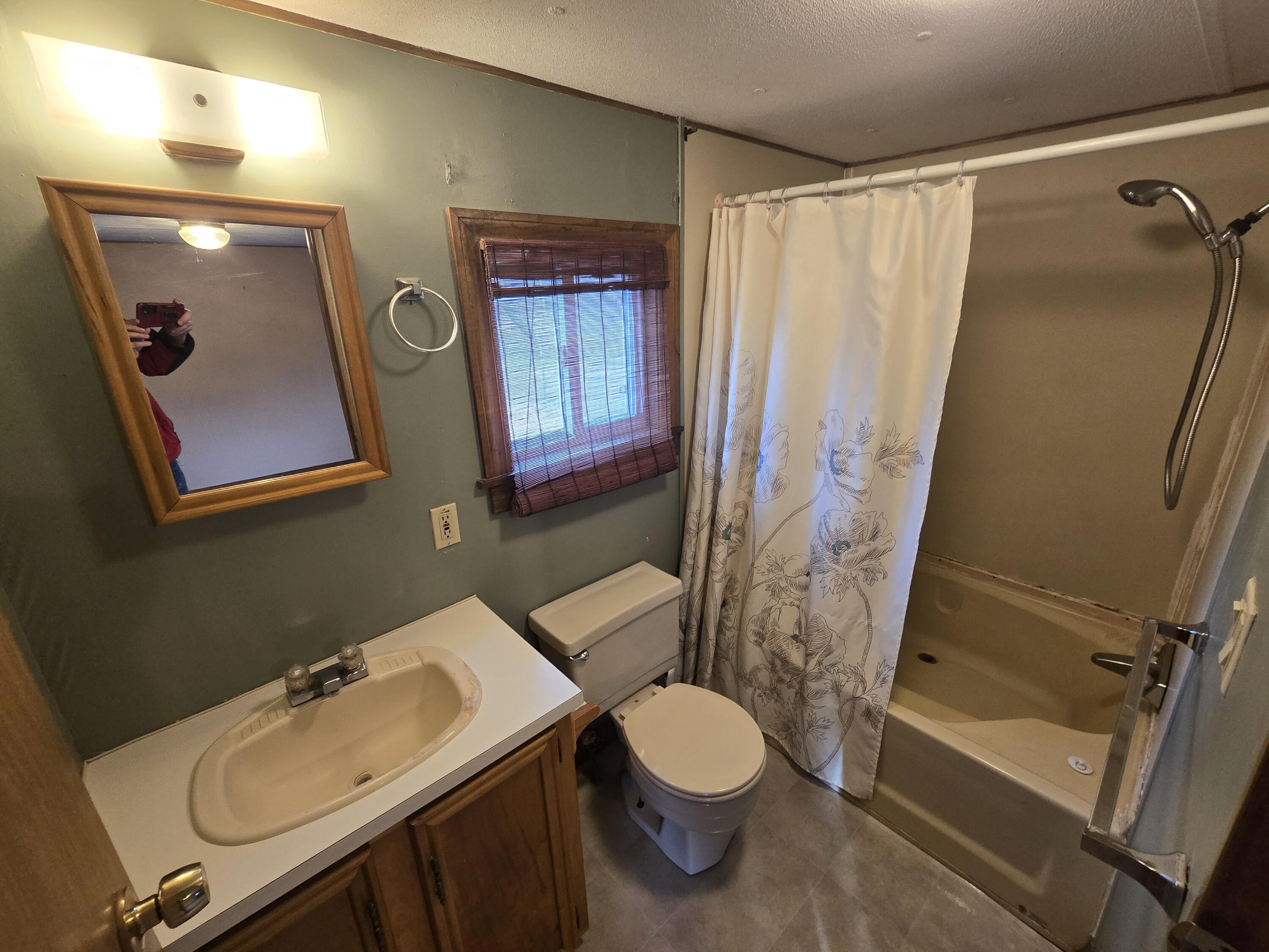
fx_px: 477
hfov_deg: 106.2
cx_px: 634
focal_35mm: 13
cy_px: 476
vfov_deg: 89.9
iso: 200
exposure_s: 1/60
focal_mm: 2.2
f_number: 2.2
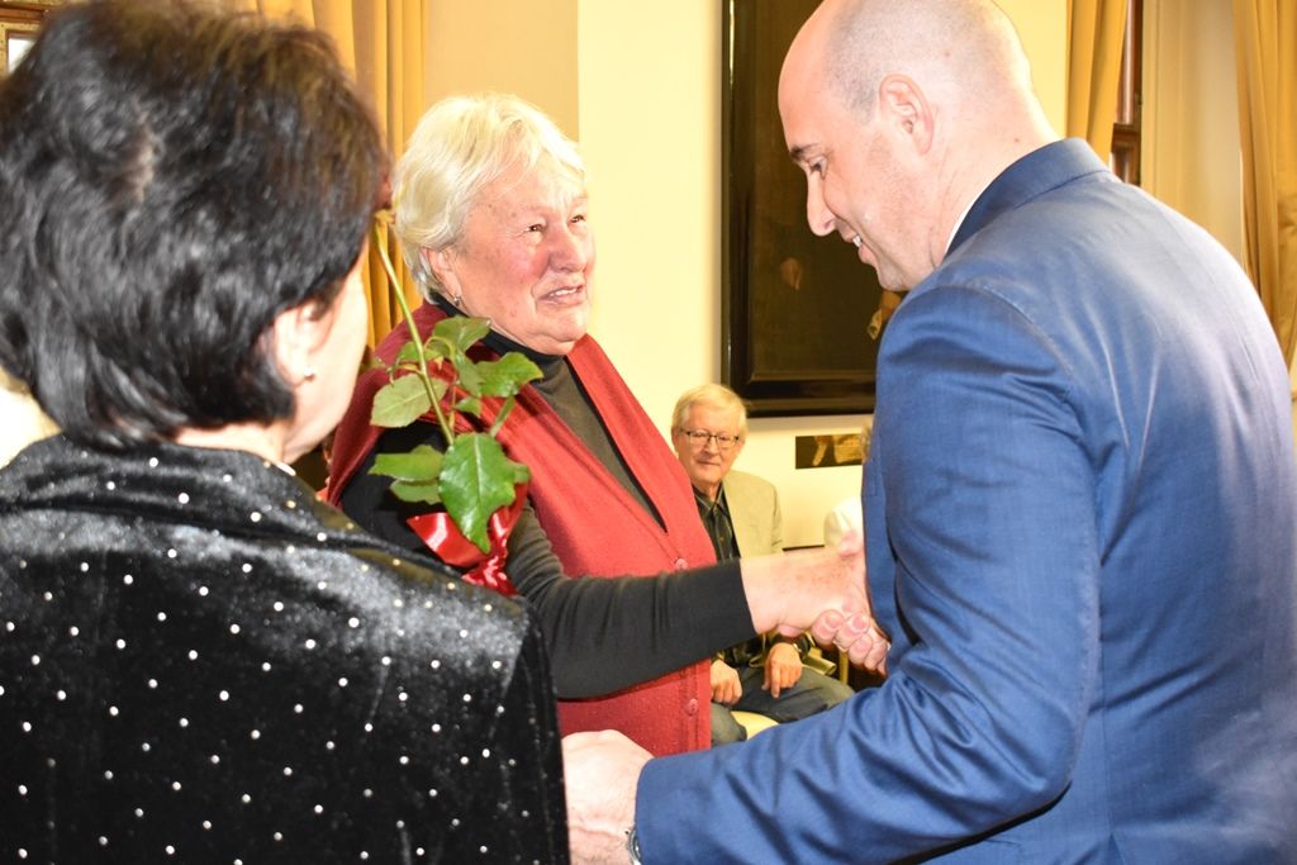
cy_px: 432
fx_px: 1567
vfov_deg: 30.9
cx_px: 648
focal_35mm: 44
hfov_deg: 45.0
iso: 2500
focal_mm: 29
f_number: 5.6
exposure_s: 1/60
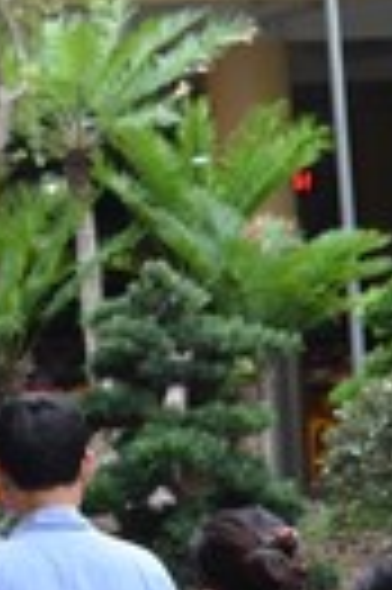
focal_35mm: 238
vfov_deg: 8.6
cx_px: -464
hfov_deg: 5.6
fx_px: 3897
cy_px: 45
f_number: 4
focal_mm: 48
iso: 320
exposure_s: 1/200
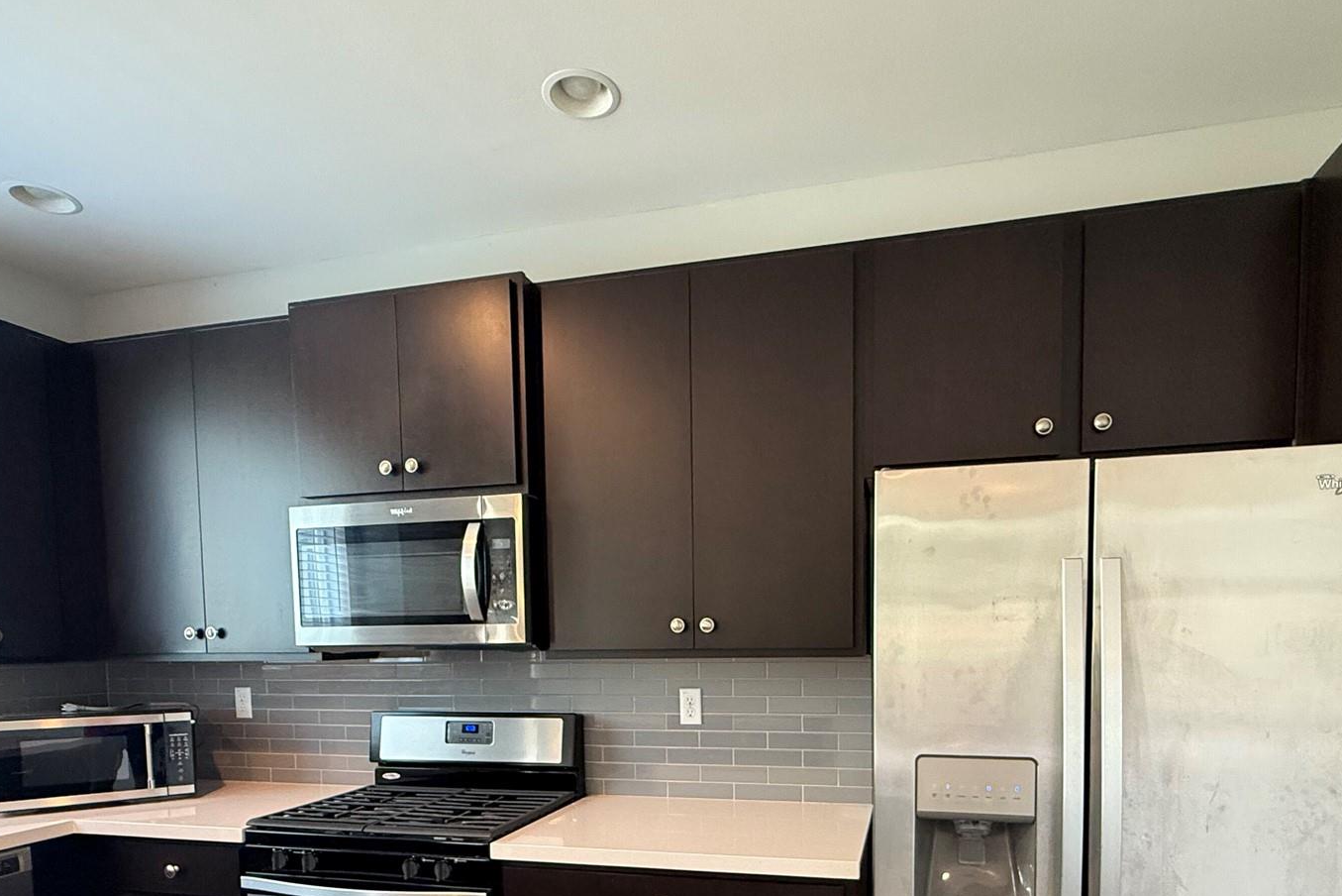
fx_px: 820
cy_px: 695
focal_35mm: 22
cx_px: 715
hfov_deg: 78.5
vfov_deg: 54.0
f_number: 2.2
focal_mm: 2.22
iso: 500
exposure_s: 1/60
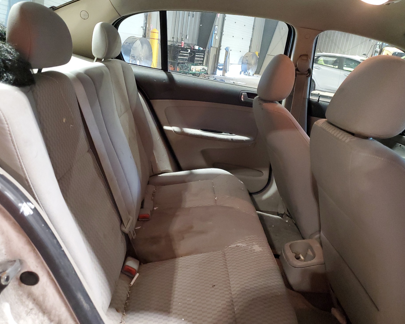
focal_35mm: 28
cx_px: 195
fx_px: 336
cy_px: 166
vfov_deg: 51.5
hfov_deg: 62.2
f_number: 1.5
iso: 397
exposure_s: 1/60.2
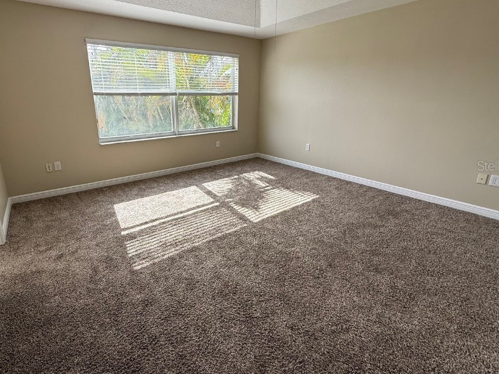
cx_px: 216
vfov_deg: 71.3
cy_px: 165
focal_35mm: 18
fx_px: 259
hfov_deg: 87.2
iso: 64
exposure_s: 1/242
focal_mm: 2.22
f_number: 2.2
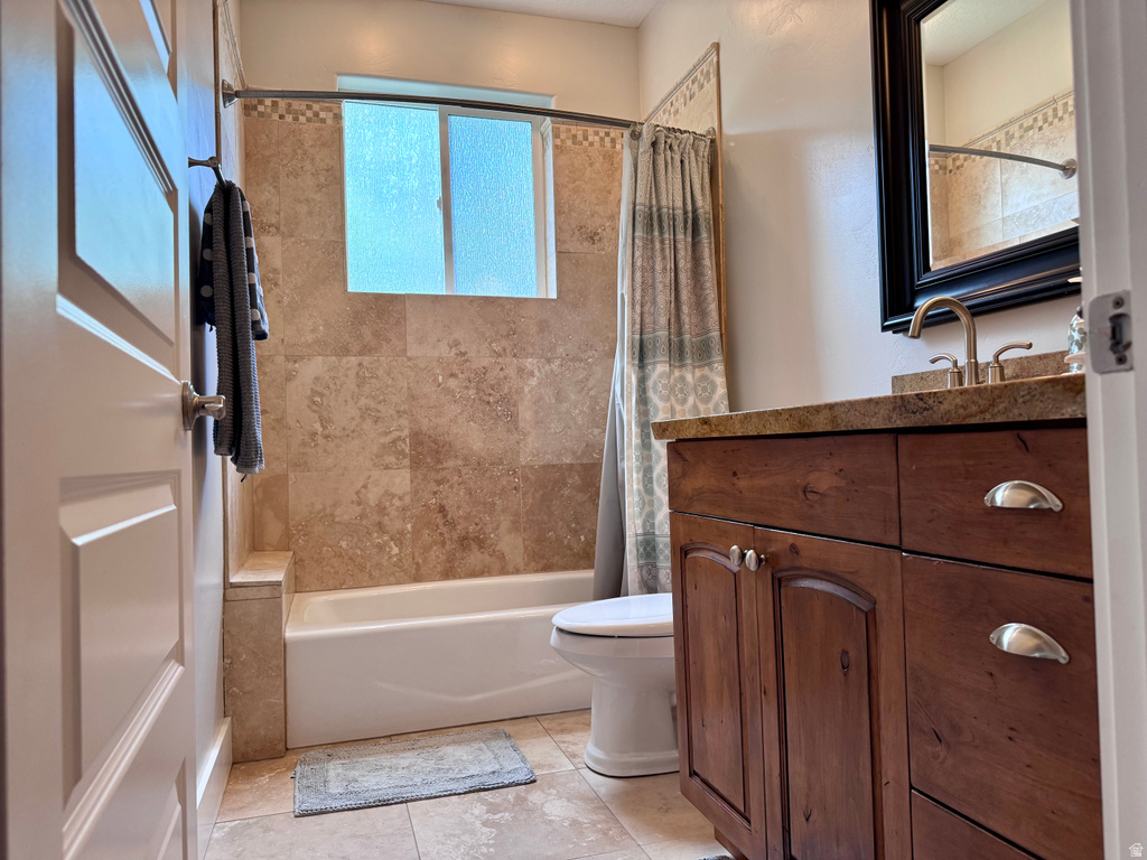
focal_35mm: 24
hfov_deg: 71.6
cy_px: 430
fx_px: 795
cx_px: 574
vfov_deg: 56.8
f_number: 1.78
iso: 200
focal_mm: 6.76
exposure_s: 1/120
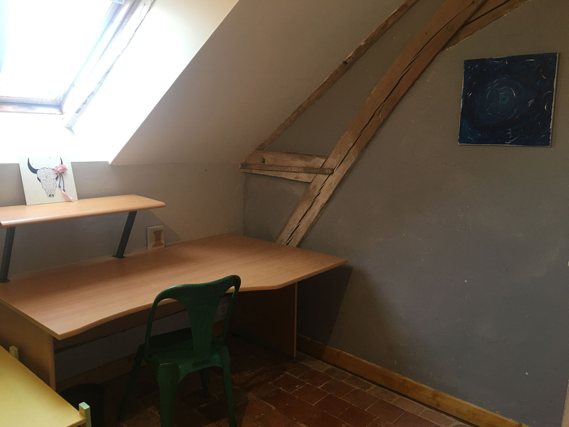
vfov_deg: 48.2
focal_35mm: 29
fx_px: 477
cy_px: 214
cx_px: 284
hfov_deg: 61.7
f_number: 2.2
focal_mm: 4.15
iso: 50
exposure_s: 1/17
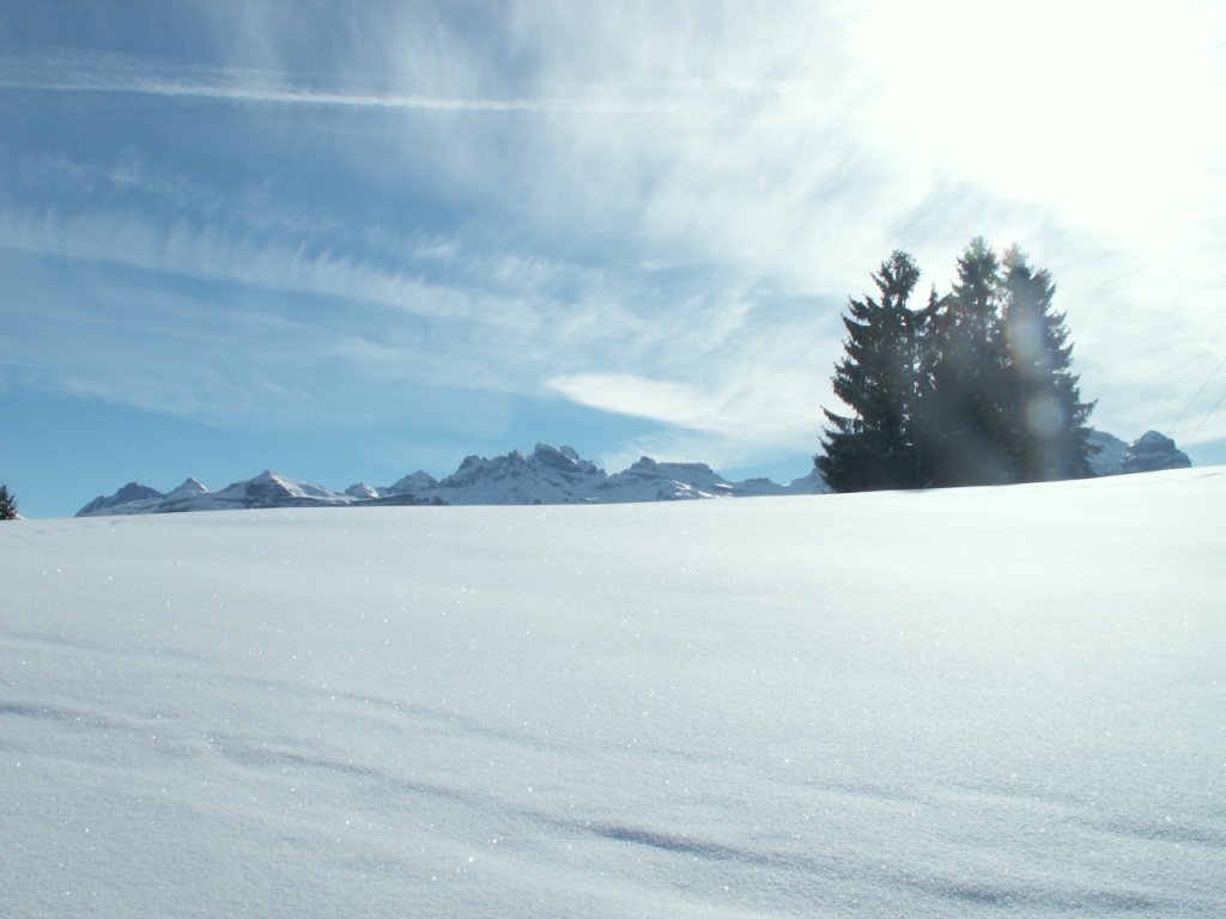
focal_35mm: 35
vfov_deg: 40.7
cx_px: 613
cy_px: 460
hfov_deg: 52.6
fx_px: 1240
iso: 50
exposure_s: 1/400
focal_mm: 5.86
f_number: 8
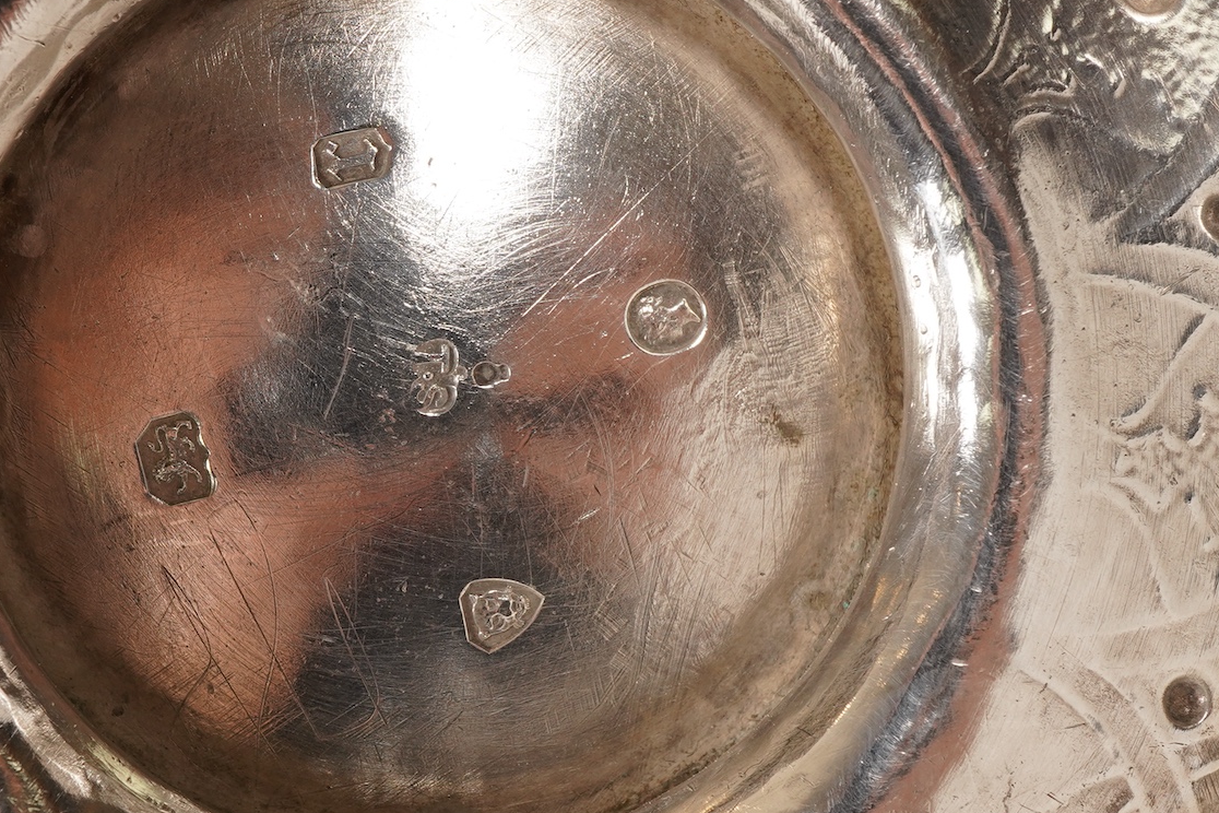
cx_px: 460
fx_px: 2302
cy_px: 443
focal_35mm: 68
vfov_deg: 20.0
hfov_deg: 29.5
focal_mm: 30
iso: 500
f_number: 11
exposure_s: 1/125
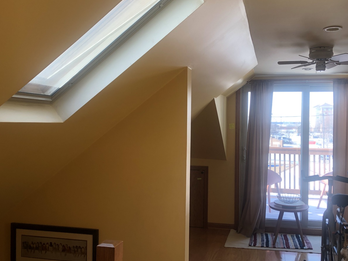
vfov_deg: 41.8
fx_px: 342
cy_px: 121
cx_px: 206
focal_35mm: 34
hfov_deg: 53.6
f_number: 1.8
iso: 64
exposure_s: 1/120
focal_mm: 3.99
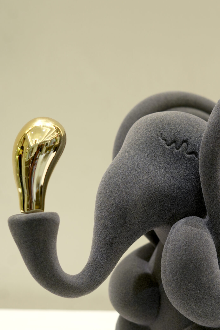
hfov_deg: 16.9
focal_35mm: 80
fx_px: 733
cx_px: 173
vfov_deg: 25.3
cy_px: 194
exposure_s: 1/60
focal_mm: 50
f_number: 3.5
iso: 400
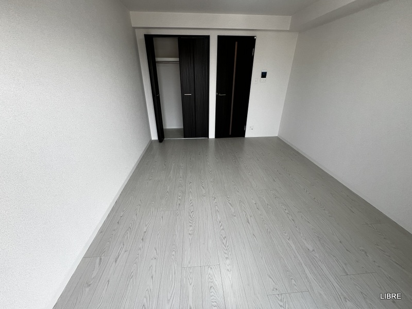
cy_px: 154
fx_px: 155
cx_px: 206
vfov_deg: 89.9
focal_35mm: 13
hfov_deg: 106.2
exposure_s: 1/99
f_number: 1.8
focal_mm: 1.57
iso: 50
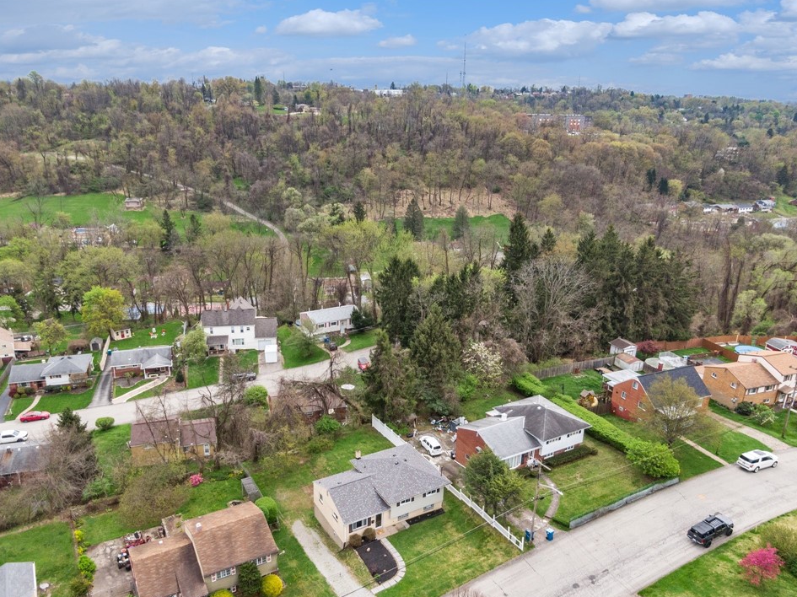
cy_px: 318
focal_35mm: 26
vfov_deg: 53.0
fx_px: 598
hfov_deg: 67.3
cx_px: 391
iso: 100
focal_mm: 4.39
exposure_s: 1/1000
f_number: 2.8
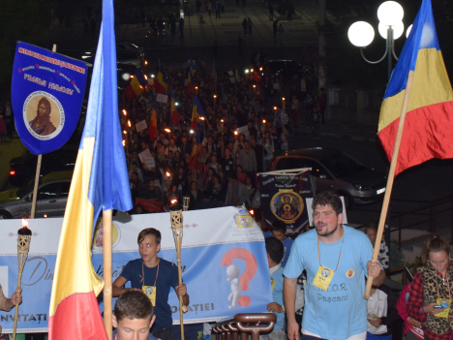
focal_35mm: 74
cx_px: 133
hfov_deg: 26.1
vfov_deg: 19.5
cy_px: 35
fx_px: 968
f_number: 3.5
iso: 900
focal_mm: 20
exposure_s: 1/60
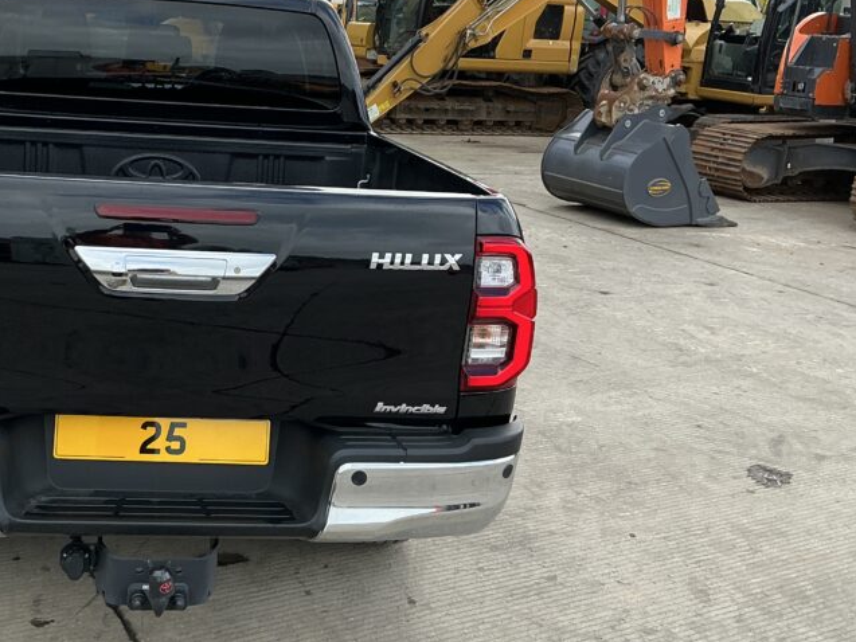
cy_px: 262
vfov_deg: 32.1
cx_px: 235
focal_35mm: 45
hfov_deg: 41.1
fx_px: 1113
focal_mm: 3
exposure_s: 1/540
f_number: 1.8
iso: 25
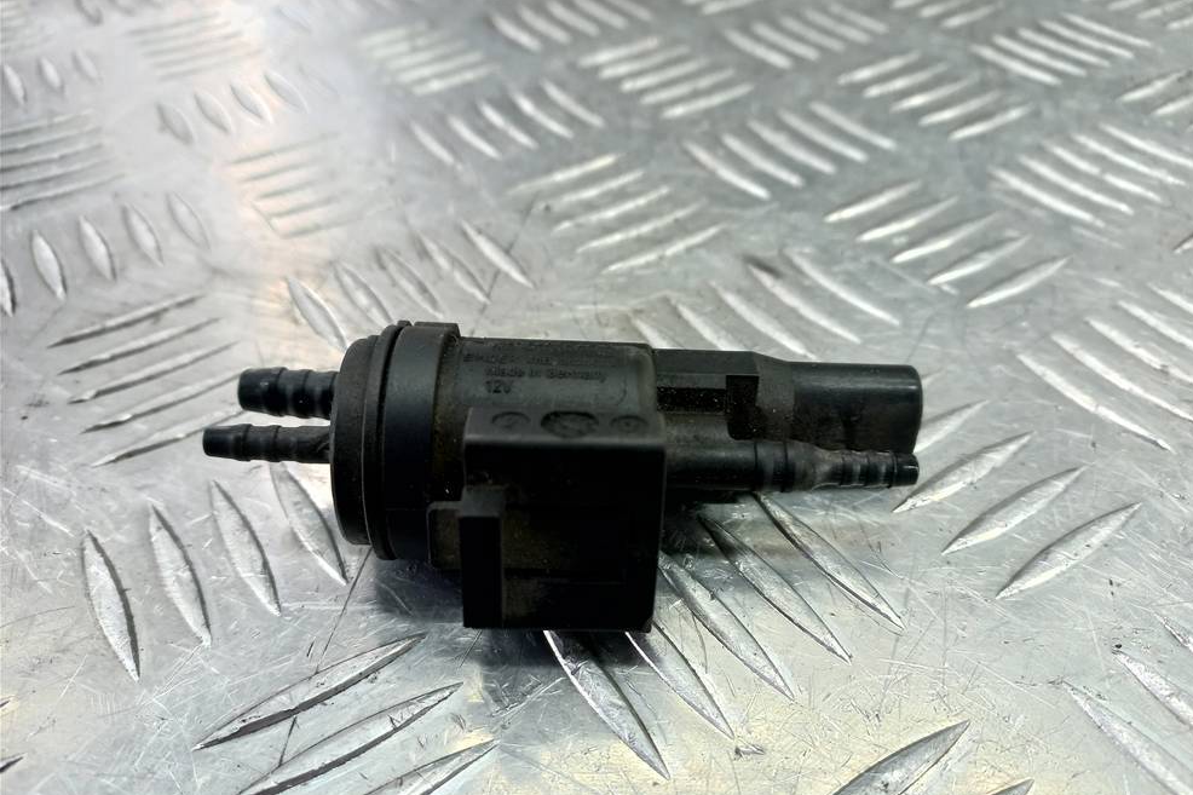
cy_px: 443
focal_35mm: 27
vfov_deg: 47.8
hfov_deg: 67.4
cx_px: 618
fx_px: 895
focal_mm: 4.6
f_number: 1.8
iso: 80
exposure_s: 1/50
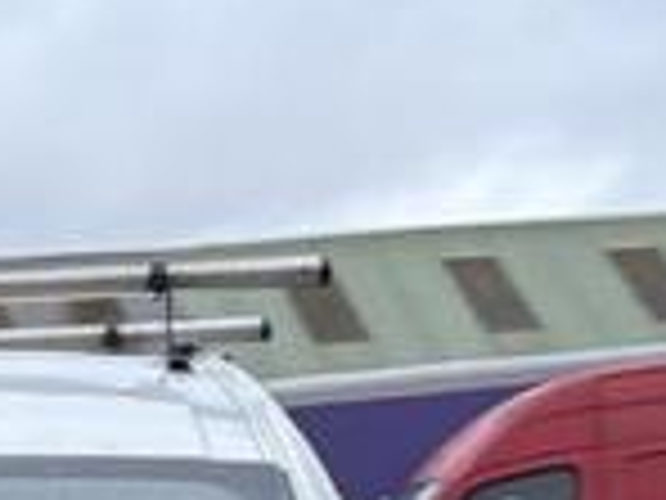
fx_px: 3021
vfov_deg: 8.1
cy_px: 1486
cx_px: -171
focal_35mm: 157
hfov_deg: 12.2
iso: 125
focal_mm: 5.96
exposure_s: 1/60
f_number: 1.6
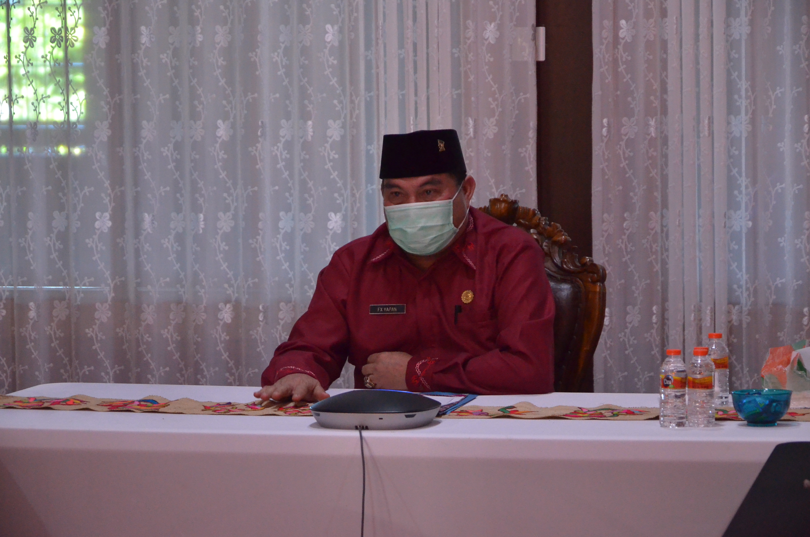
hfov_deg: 16.1
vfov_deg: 10.7
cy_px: 268
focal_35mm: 128
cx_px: 405
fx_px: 2863
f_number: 5.6
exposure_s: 1/80
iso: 4000
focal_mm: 85
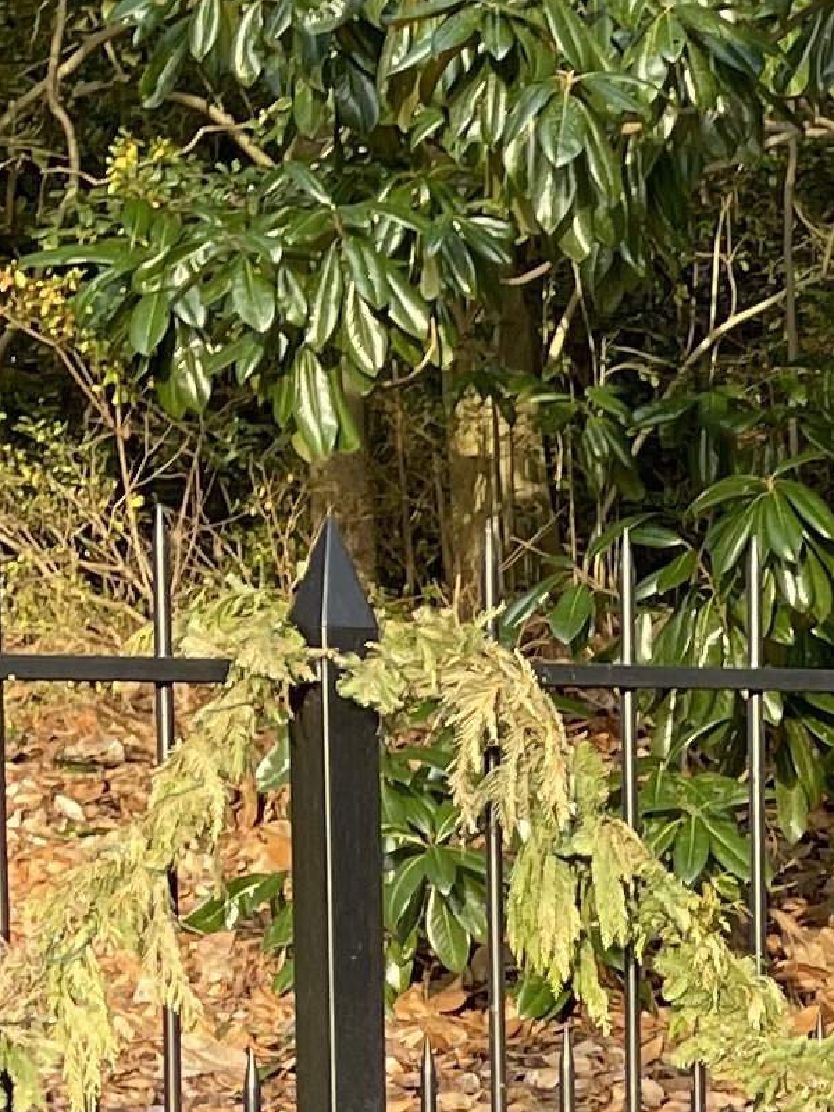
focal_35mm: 126
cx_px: 1910
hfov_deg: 10.4
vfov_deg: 15.1
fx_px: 4048
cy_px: 1326
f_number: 1.6
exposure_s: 1/121
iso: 64
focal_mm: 5.1
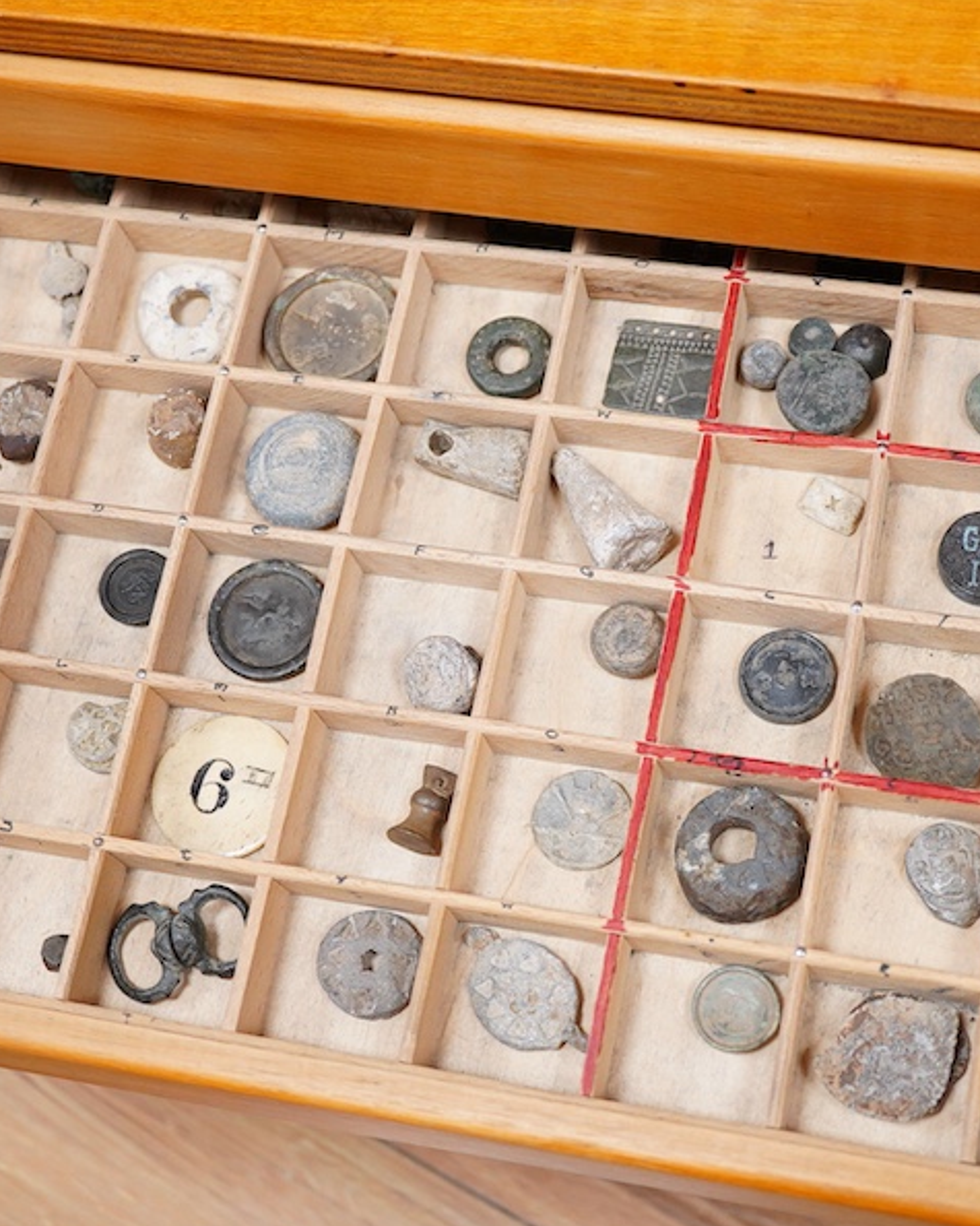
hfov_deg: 23.8
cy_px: 617
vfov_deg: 29.6
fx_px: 2321
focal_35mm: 64
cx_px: 547
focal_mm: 30
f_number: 3.5
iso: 1600
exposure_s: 1/125
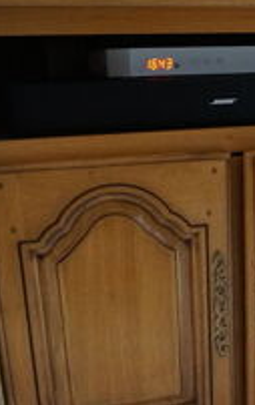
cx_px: 233
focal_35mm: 58
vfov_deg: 34.6
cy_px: 279
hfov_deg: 21.9
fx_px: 642
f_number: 3.5
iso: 2500
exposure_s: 1/60
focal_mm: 16
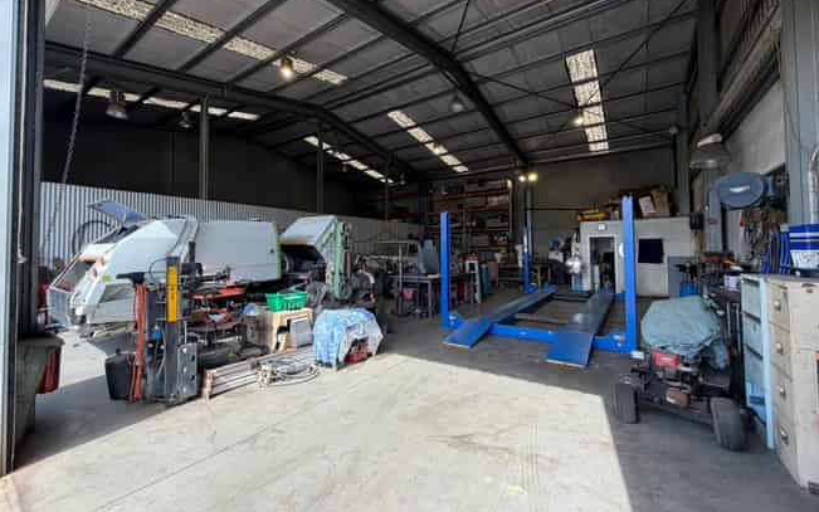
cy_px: 241
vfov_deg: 74.7
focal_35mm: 15
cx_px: 409
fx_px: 335
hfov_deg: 101.5
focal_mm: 2.22
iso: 50
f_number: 2.2
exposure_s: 1/300
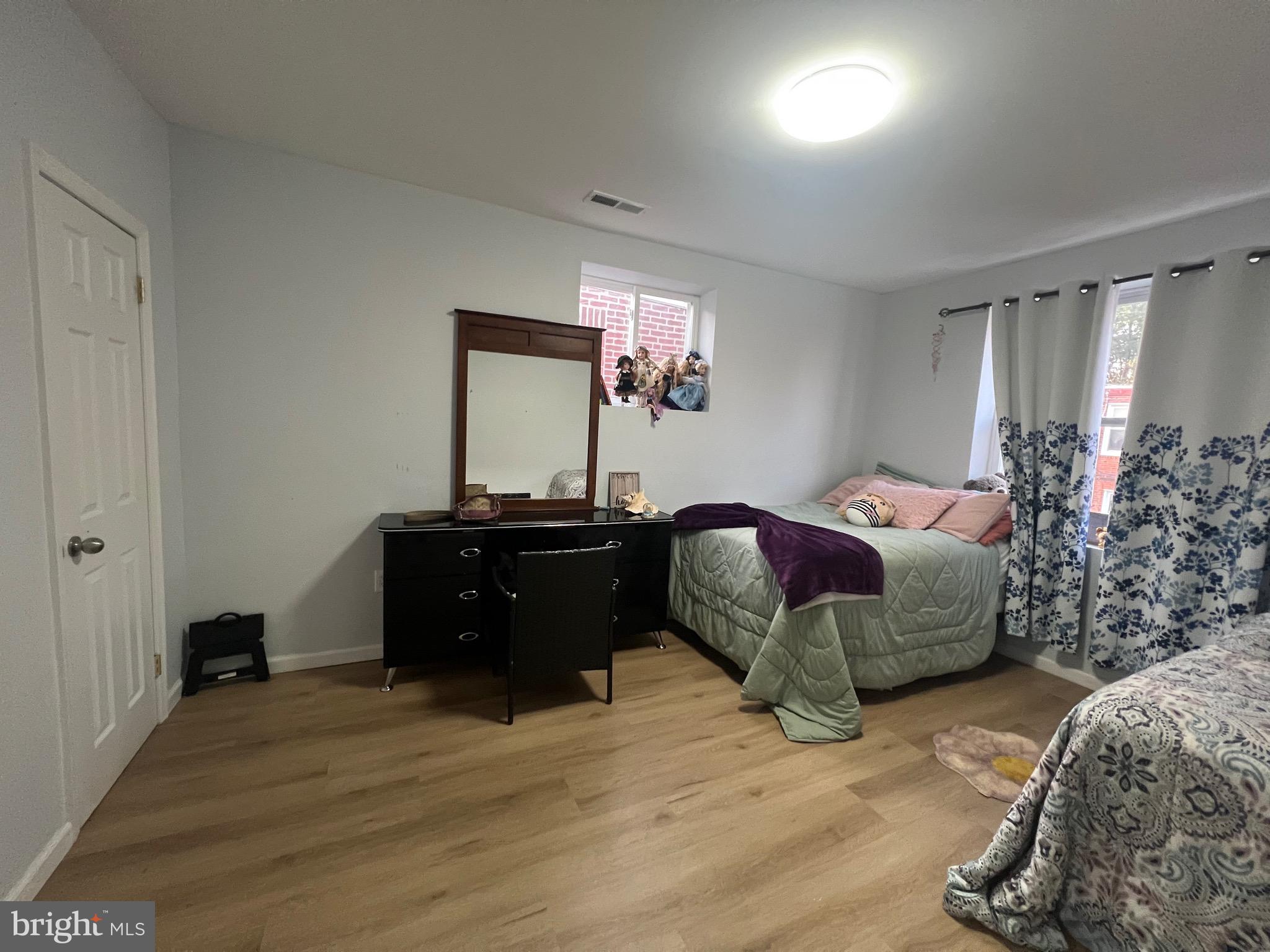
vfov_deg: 89.9
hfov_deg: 106.2
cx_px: 635
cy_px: 476
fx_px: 477
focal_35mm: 13
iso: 400
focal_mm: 1.57
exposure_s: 1/60
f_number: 1.8
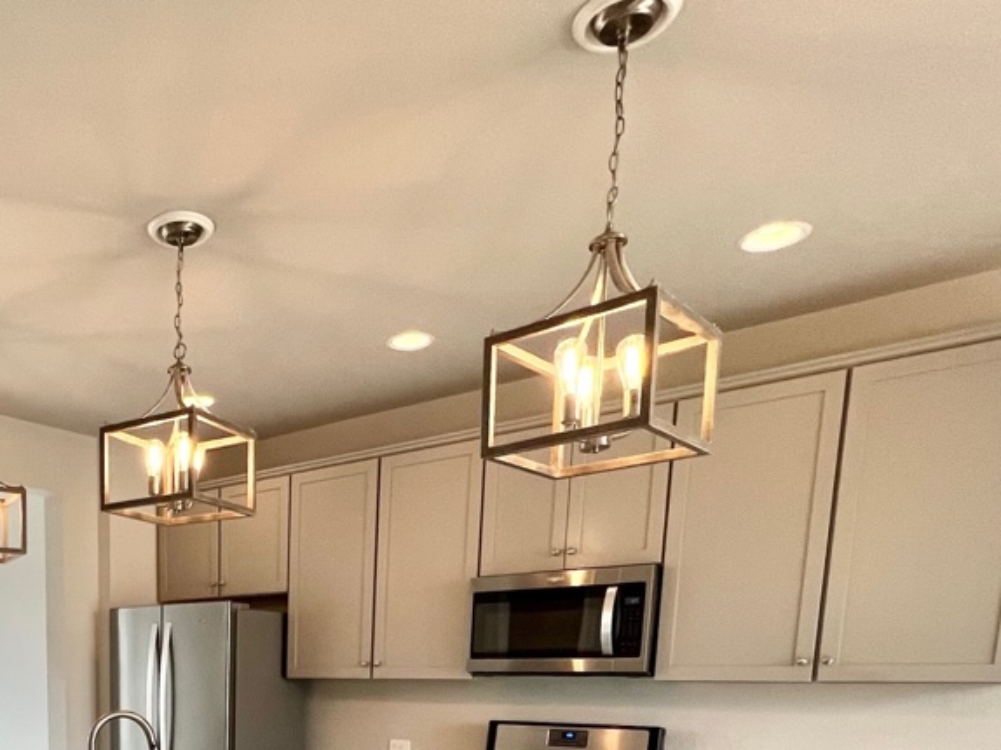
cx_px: 167
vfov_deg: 39.7
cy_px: 816
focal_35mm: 29
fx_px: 838
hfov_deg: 56.1
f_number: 1.8
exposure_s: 1/120
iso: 125
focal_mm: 1.57
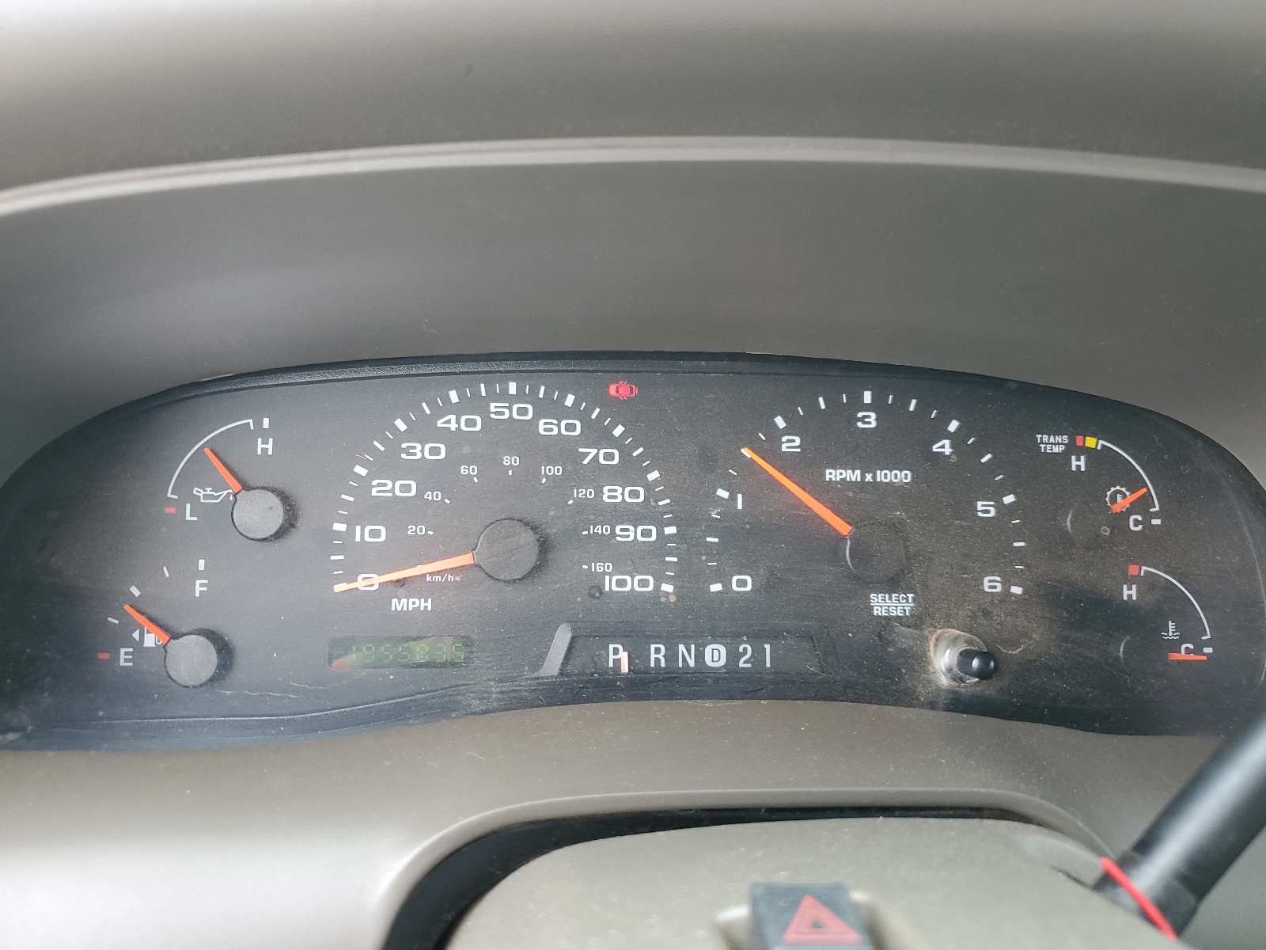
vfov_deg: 53.1
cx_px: 633
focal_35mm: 26
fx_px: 951
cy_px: 475
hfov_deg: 67.3
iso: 68
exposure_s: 1/120
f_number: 1.5
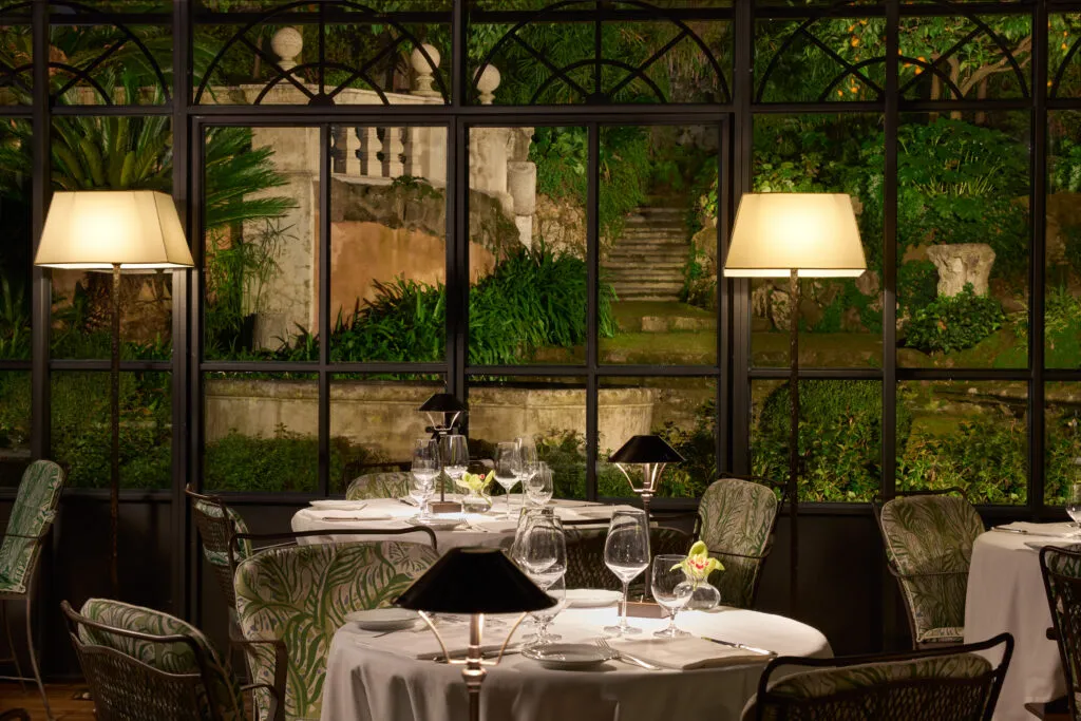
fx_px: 2012
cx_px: 540
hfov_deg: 30.1
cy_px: 360
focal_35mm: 67
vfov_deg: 20.3
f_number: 14
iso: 800
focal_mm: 67
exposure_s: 1/2.5
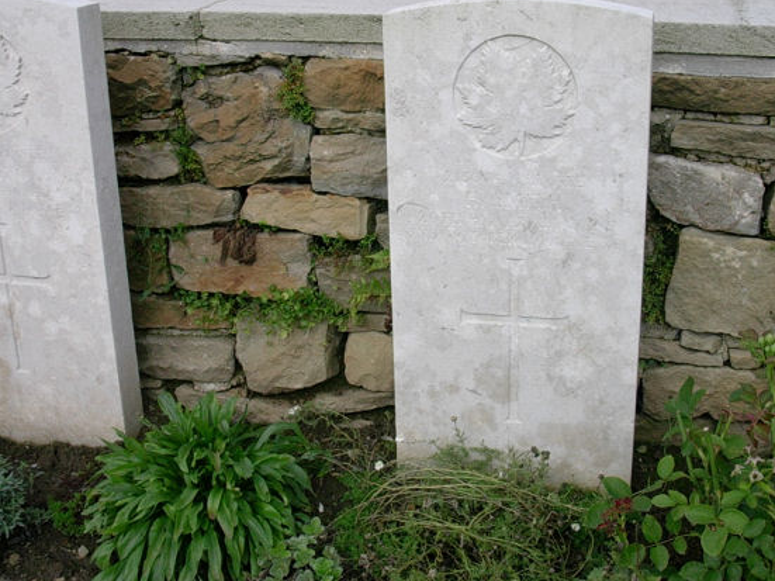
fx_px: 1097
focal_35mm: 49
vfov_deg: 29.7
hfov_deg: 38.9
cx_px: 411
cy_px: 267
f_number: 5.8
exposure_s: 1/264
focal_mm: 6.7
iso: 70
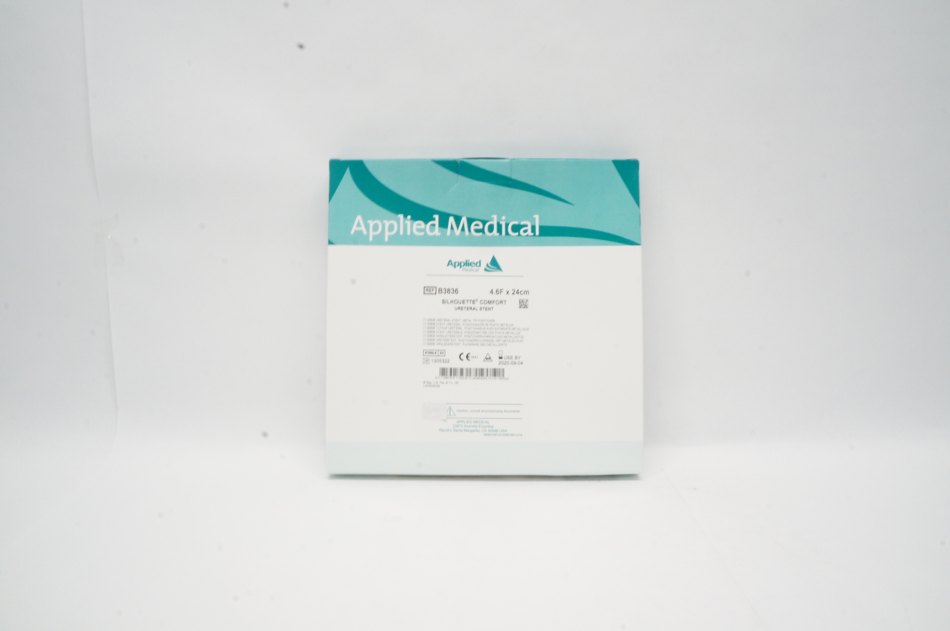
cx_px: 475
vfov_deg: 47.8
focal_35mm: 27
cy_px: 316
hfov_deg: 67.4
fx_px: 712
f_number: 22
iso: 1600
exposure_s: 1/13
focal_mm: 18
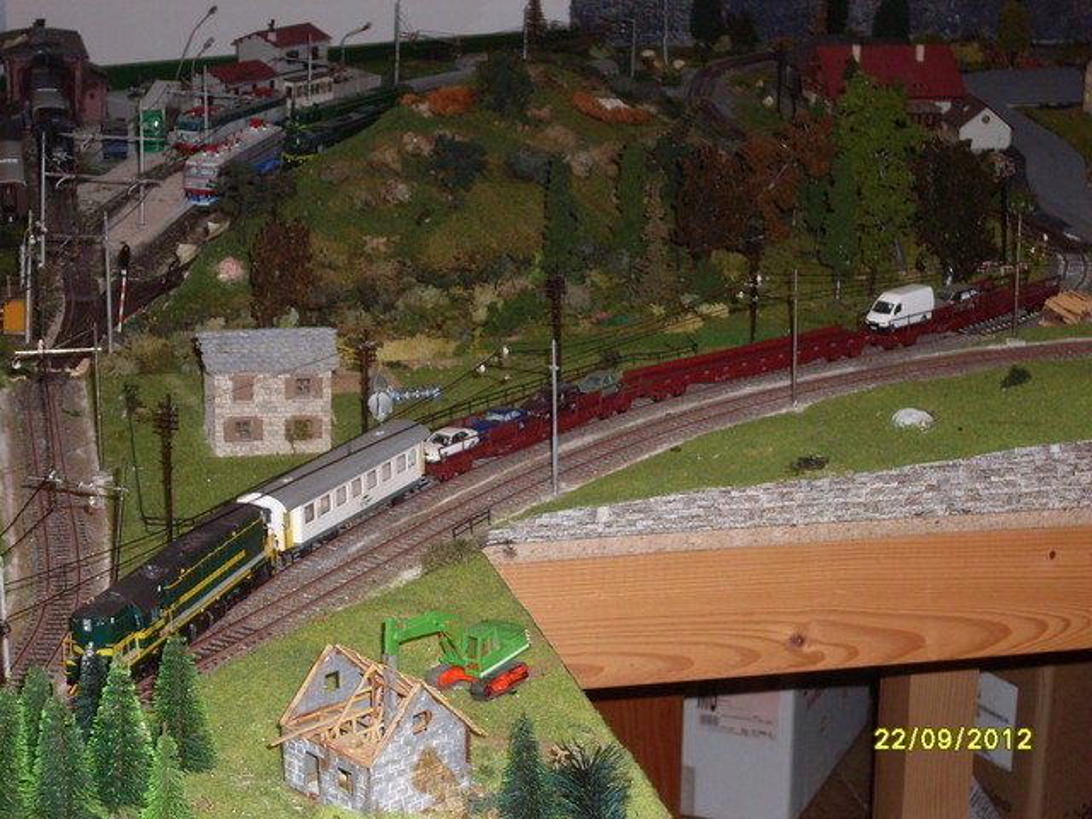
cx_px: 546
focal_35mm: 92
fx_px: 2902
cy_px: 410
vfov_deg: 16.1
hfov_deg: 21.3
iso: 100
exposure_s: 1/60
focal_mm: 15.3
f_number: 4.4
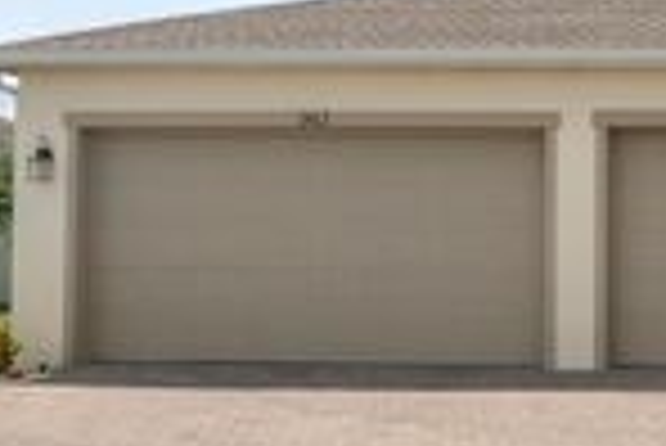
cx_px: 819
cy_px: 223
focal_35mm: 65
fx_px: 1198
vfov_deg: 21.1
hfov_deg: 27.1
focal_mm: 19.2
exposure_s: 1/500
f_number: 7.1
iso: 125
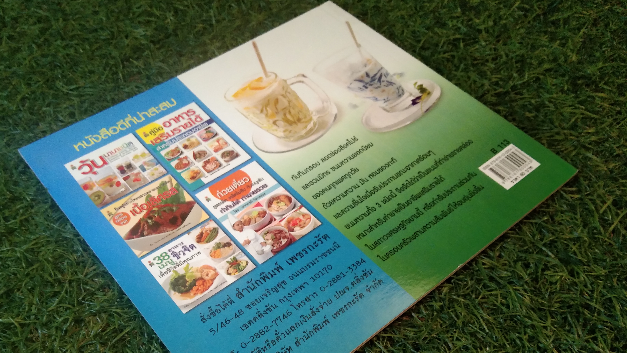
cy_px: 235
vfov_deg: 31.7
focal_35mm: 37
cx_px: 272
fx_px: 615
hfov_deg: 53.8
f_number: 2.2
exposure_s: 1/25
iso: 512
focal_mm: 3.65
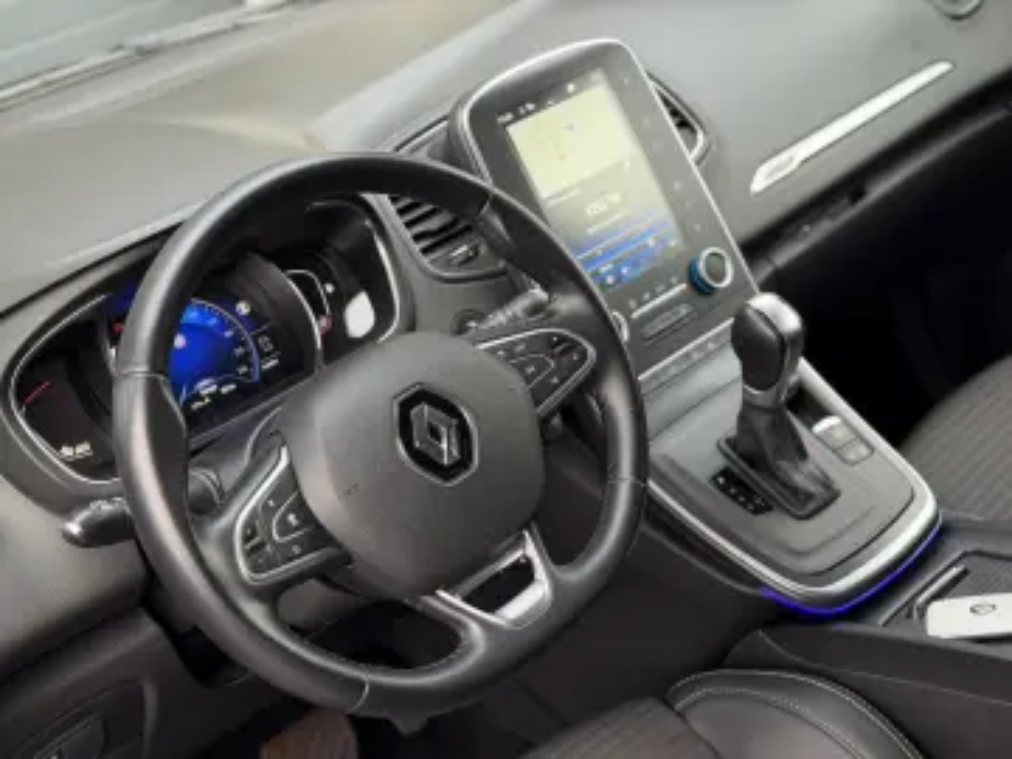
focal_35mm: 48
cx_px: 506
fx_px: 1403
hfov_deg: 39.7
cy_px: 380
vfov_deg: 30.3
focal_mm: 6.76
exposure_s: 1/101
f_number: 1.78
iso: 125
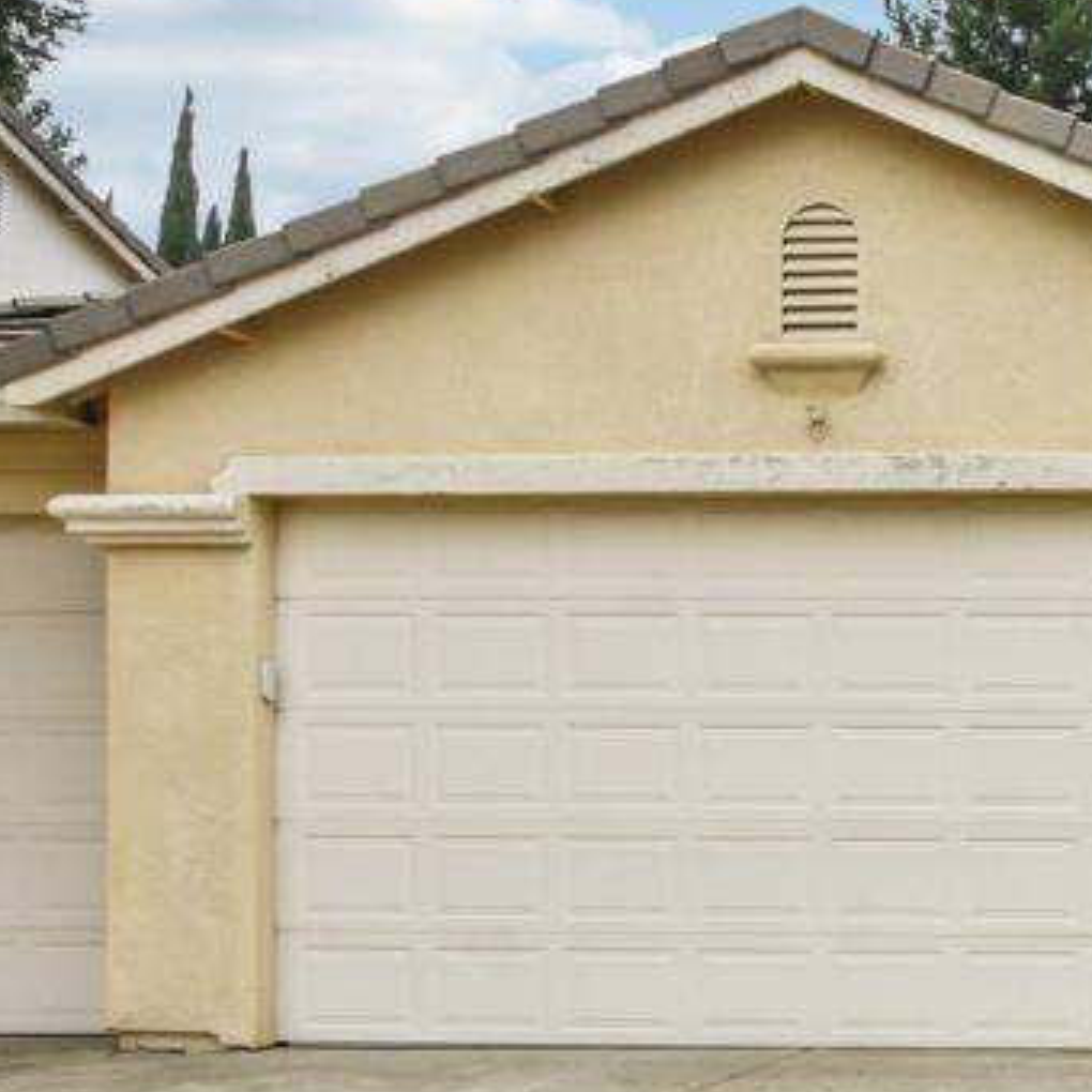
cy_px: 687
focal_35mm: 42
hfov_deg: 36.4
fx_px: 1499
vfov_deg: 39.7
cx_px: 1063
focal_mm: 10
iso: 100
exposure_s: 1/50
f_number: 8
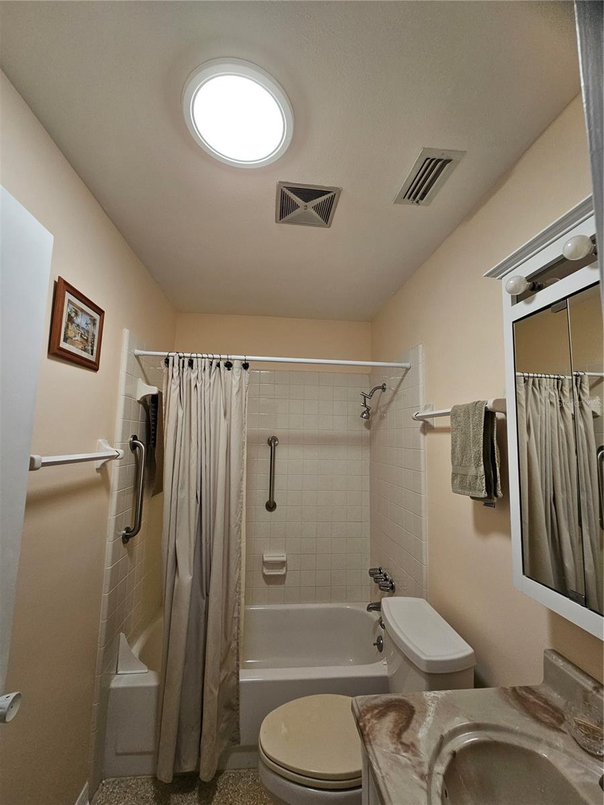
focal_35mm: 13
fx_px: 302
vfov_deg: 106.2
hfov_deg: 89.9
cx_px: 302
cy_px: 402
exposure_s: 1/77.4
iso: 160
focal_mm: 2.2
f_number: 2.2
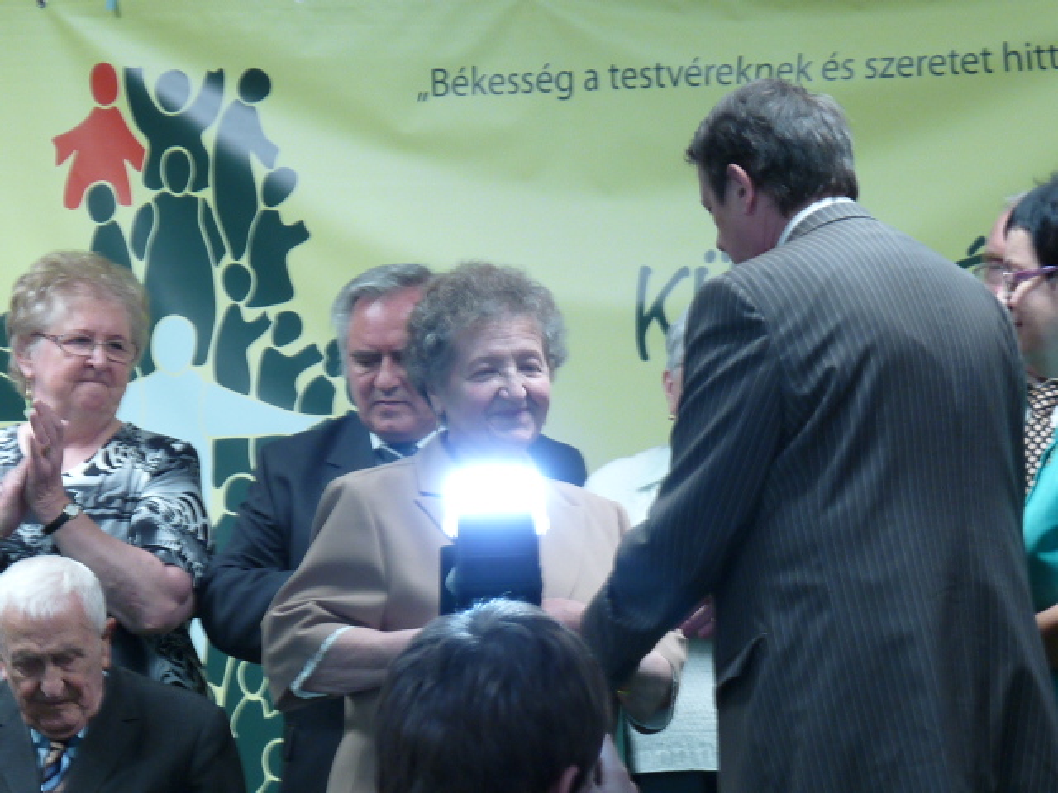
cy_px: 396
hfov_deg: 6.7
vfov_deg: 5.0
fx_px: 9047
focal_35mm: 296
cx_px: 529
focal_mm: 29.7
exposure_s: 1/50
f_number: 3.7
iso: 125
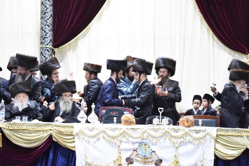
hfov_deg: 9.8
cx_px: 124
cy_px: 83
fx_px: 1453
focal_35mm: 210
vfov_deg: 6.5
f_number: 6.3
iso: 4000
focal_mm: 210
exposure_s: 1/80
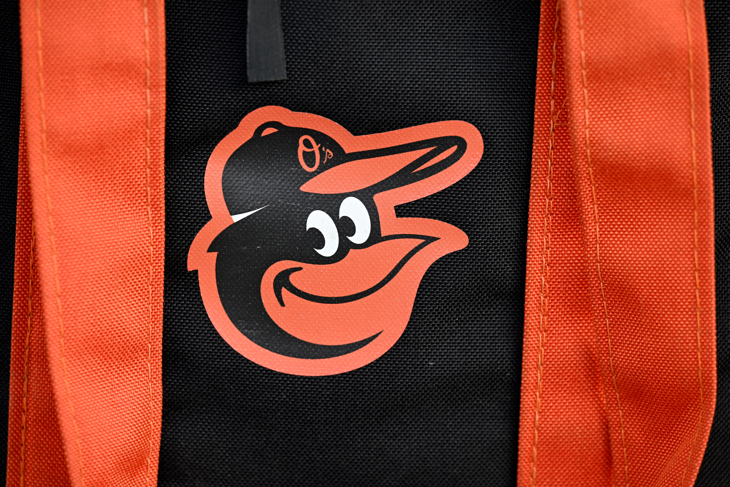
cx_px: 365
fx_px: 4055
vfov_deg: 6.9
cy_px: 244
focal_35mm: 200
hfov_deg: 10.3
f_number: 4
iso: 800
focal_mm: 200
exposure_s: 1/1250
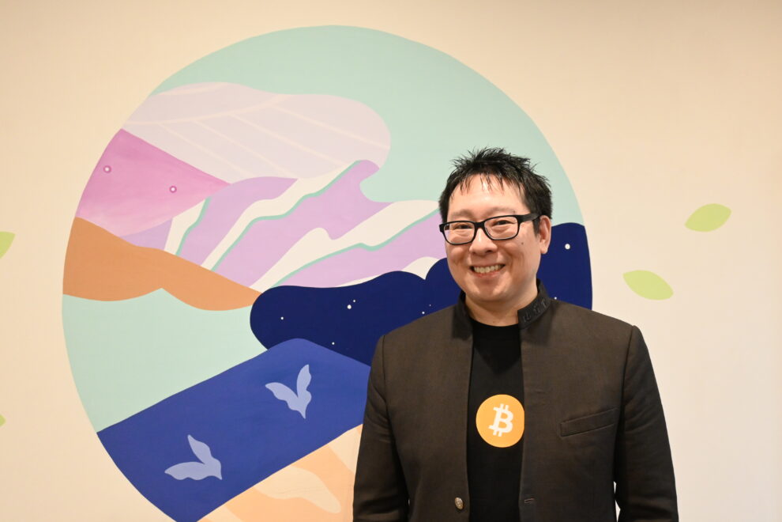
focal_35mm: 39
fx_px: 847
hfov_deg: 49.6
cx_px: 391
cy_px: 261
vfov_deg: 34.2
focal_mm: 26
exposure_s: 1/125
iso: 2800
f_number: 4.5
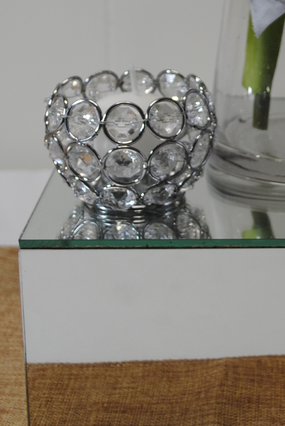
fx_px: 1401
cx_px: 286
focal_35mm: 118
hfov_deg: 11.5
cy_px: 38
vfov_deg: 17.0
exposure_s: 1/40
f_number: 4.5
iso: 200
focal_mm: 29
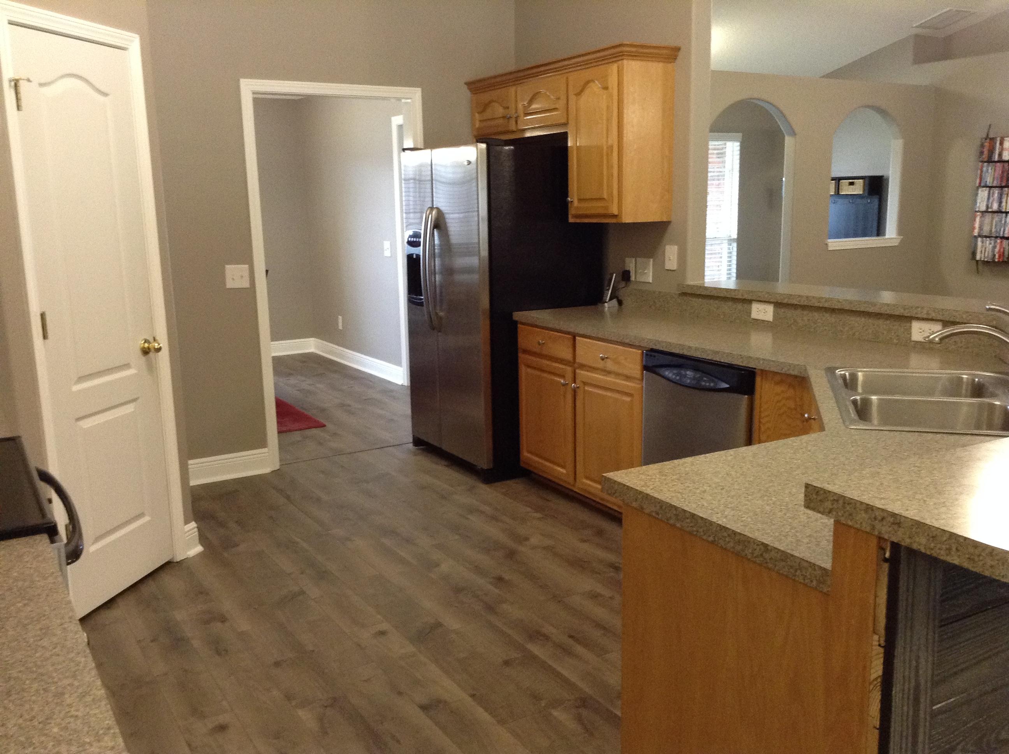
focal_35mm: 33
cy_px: 377
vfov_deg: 42.8
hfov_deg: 55.4
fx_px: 960
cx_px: 504
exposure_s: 1/24
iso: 200
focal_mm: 3.3
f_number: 2.4
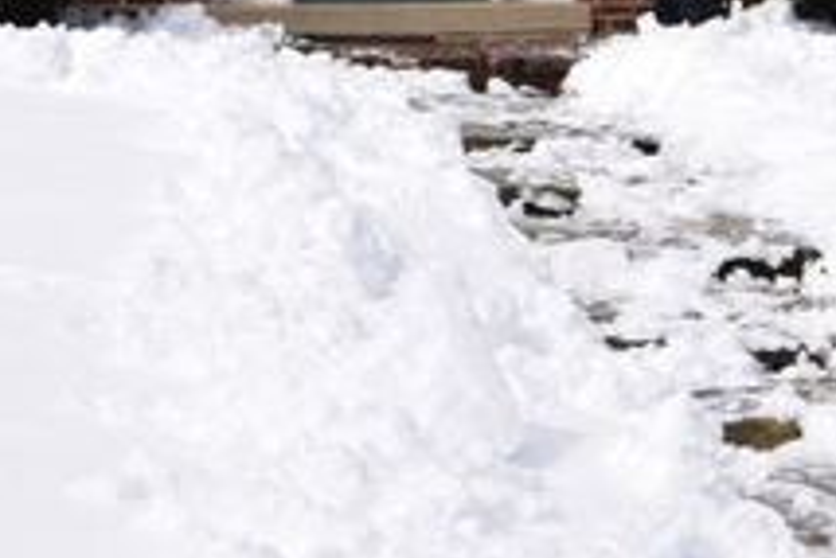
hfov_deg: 15.2
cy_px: -523
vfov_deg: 9.6
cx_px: 191
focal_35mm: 134
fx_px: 3114
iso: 100
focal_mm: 22
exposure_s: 1/200
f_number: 13
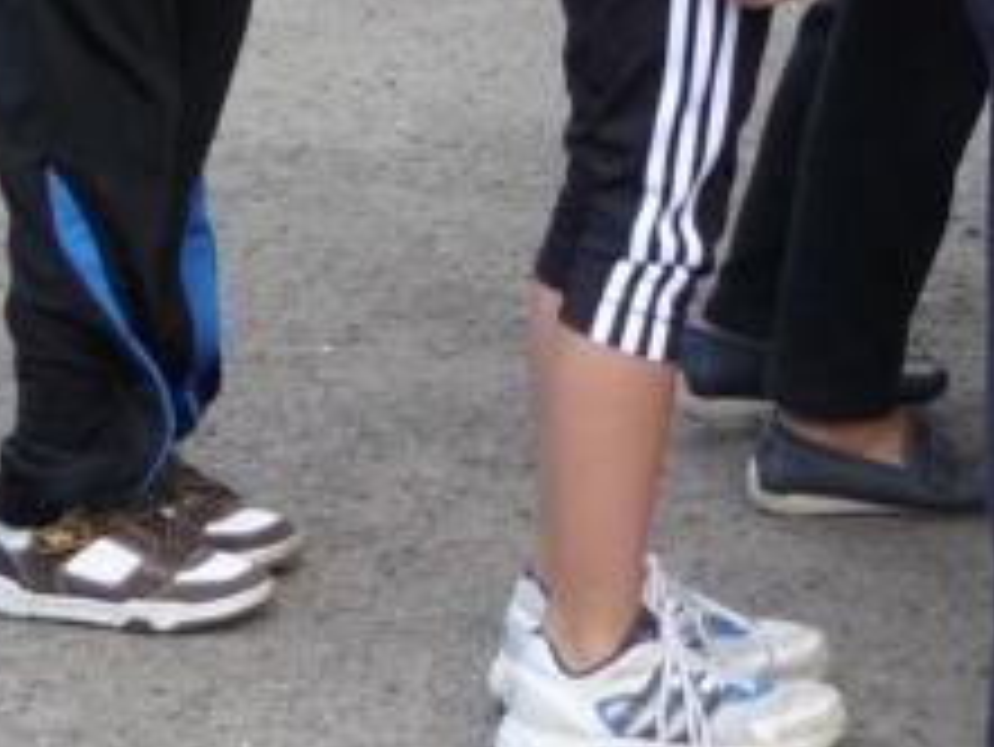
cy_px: -400
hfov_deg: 8.7
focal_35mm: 222
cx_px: 1439
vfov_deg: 6.6
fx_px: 6378
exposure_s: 1/200
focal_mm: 8
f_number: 4.2
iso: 200
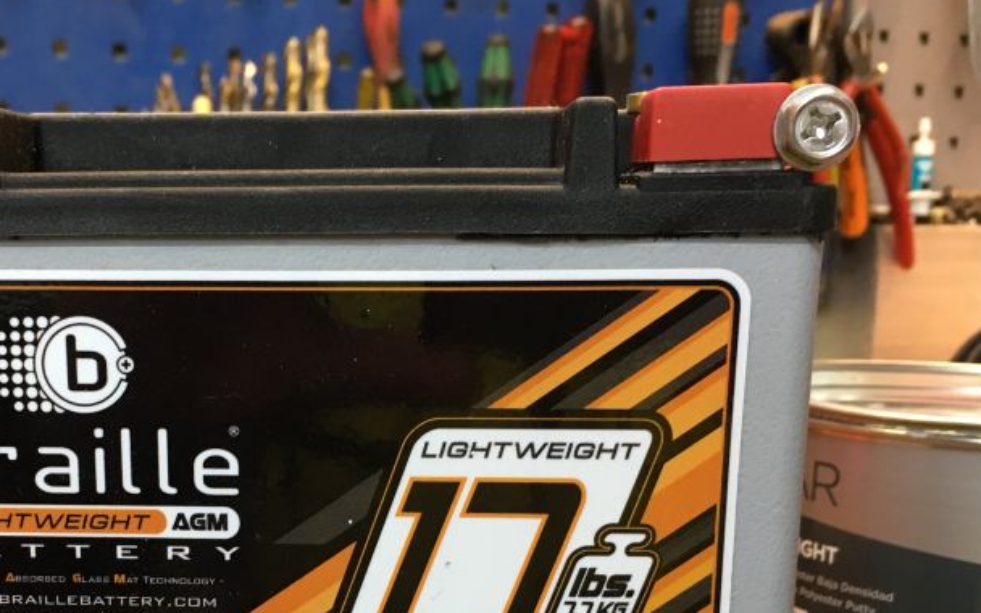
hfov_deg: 39.1
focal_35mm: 51
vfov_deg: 24.7
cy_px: 540
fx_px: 1364
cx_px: 318
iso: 125
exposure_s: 1/33
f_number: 2.2
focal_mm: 4.15
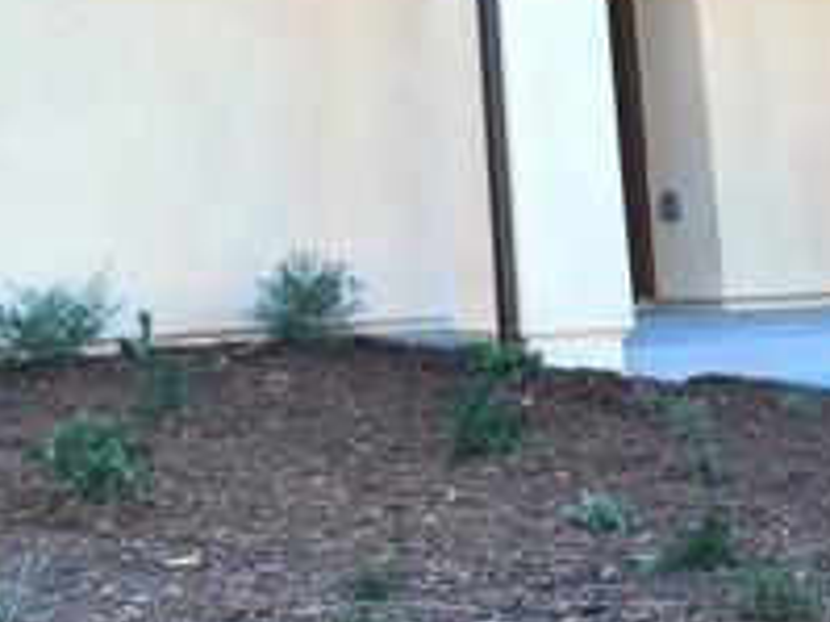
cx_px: 221
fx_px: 1773
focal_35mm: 74
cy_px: -129
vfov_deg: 18.8
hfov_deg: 26.1
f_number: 1.8
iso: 12
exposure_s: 1/556
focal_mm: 6.4
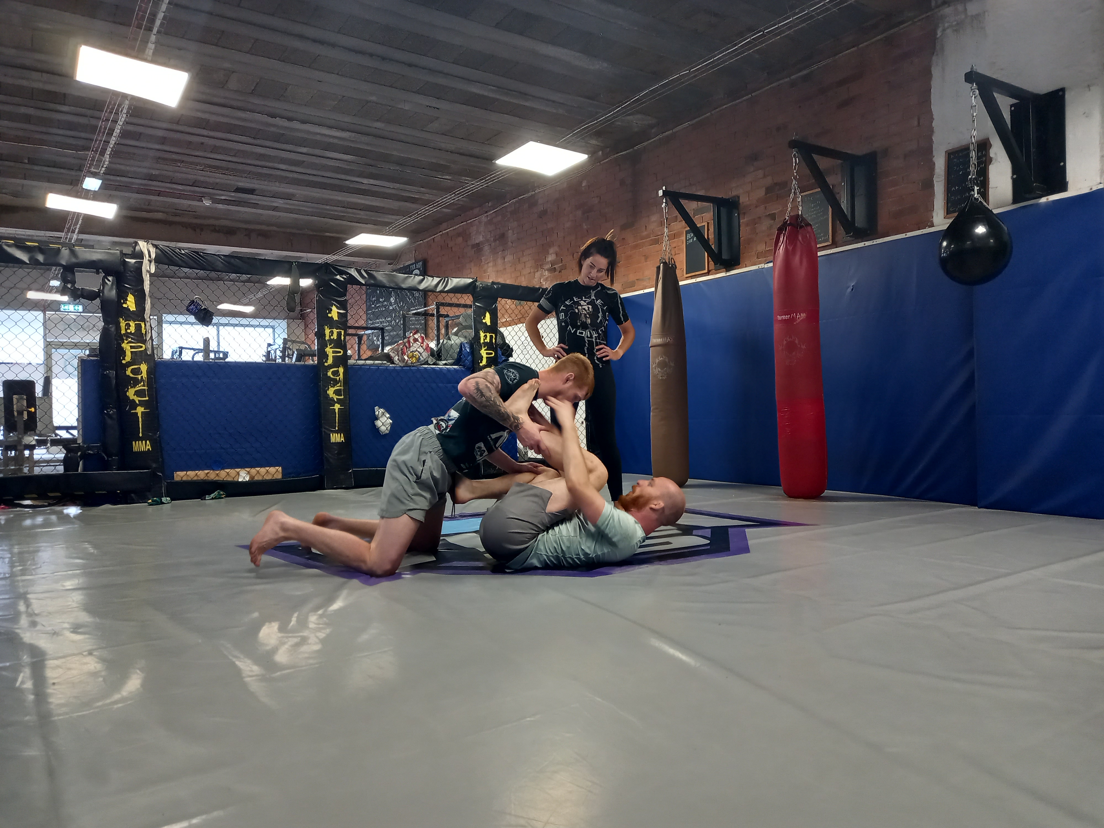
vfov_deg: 54.9
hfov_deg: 69.4
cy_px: 414
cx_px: 552
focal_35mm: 25
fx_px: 797
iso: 200
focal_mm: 4.6
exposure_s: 1/25
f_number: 2
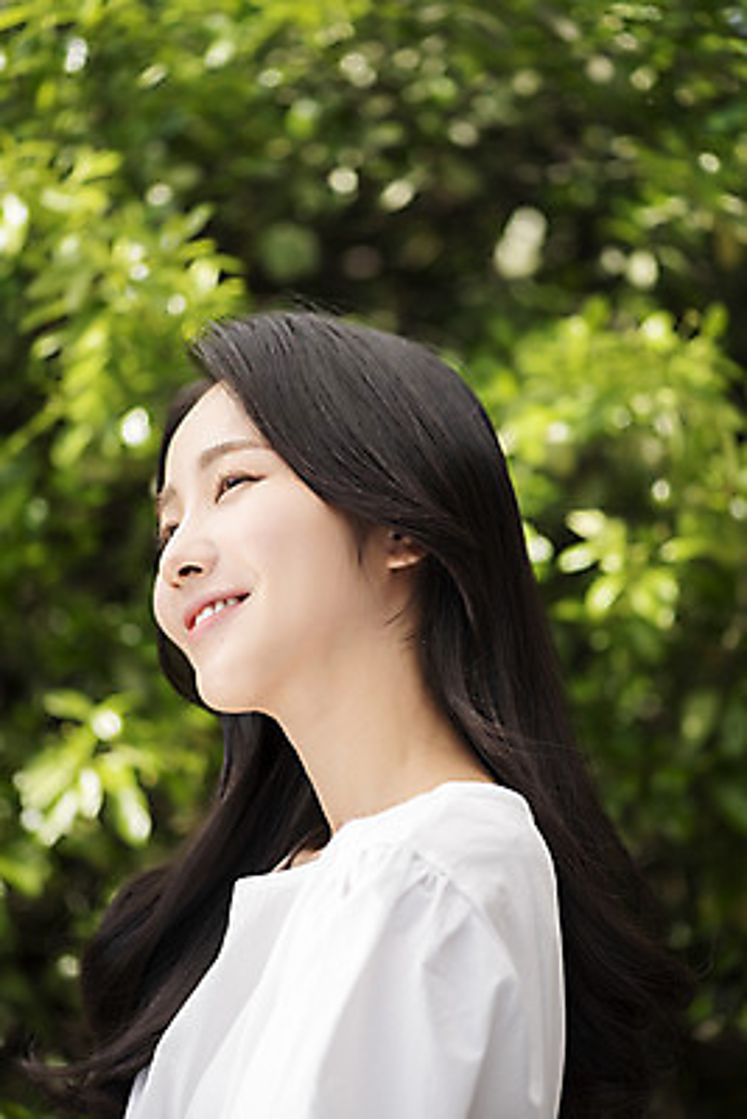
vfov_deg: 19.4
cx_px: 374
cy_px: 560
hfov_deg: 13.1
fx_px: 3265
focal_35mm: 105
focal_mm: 105
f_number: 4
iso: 100
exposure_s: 1/400
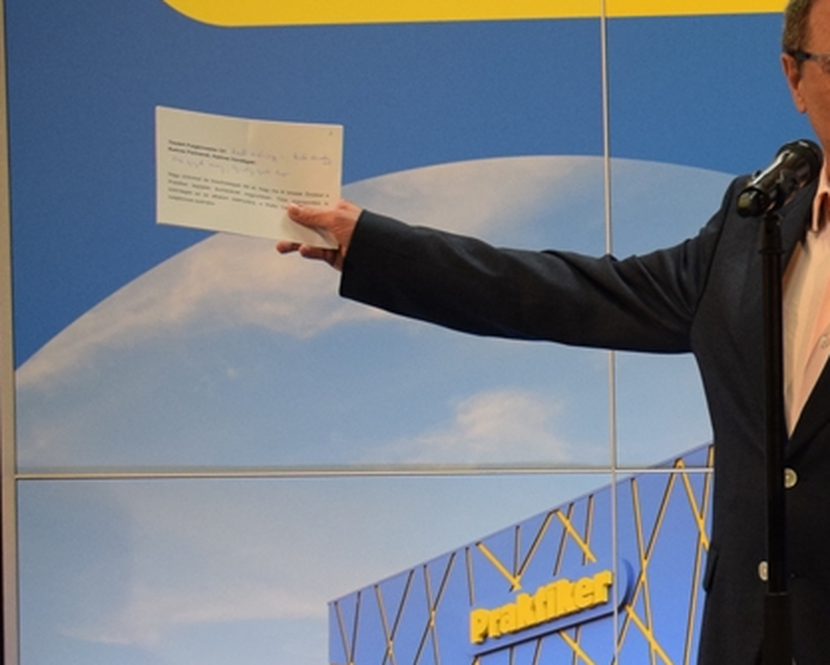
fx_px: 4227
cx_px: 1306
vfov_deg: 9.0
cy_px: 398
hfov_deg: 10.7
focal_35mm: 172
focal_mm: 34
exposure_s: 1/320
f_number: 5.6
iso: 1000
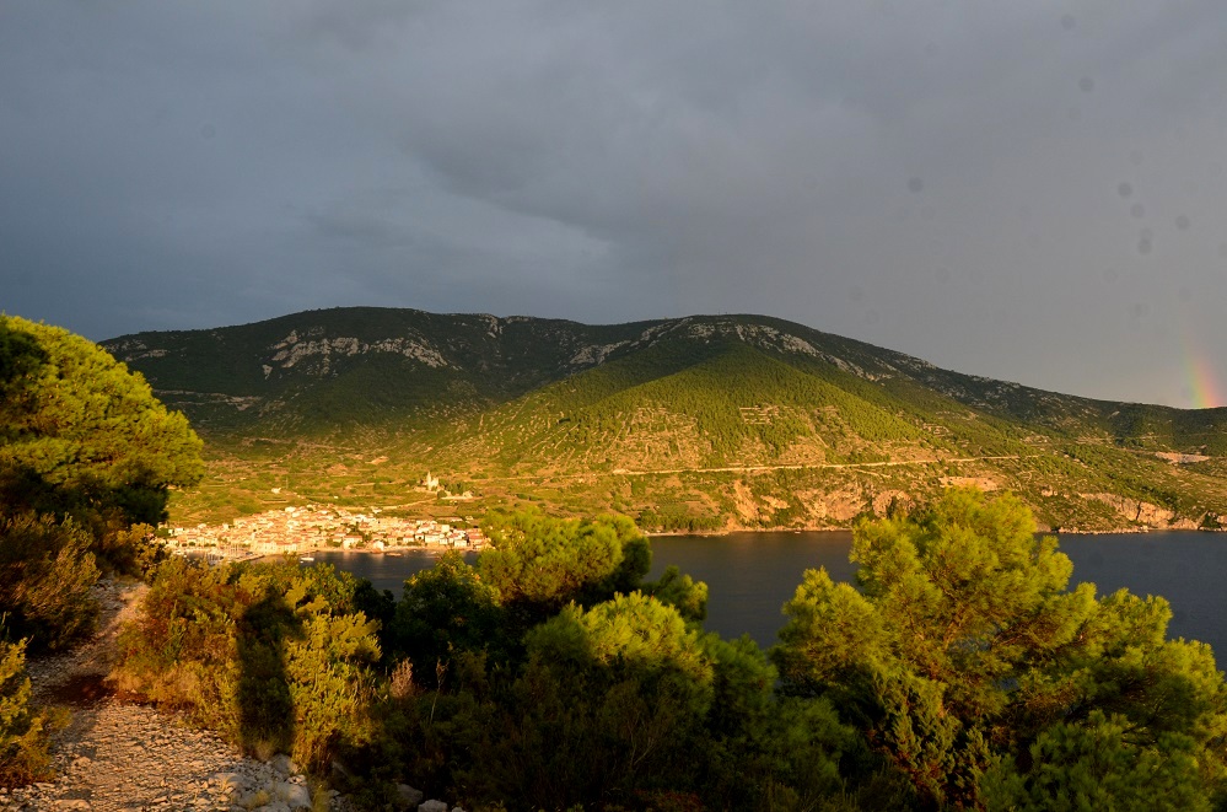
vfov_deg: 36.7
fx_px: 1224
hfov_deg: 53.2
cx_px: 614
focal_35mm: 36
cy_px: 406
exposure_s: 1/125
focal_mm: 24
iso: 400
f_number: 9
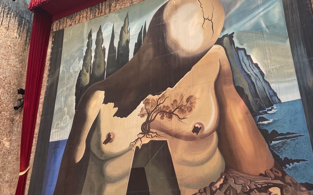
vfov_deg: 31.7
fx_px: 341
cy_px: 64
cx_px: 157
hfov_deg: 49.3
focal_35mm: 40
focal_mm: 3.99
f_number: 1.8
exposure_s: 1/121
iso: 40
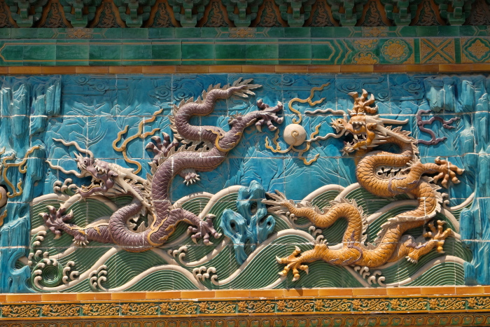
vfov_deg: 21.3
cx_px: 245
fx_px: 871
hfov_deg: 31.4
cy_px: 164
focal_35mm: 64
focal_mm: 42.5
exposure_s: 1/400
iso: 200
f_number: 6.4
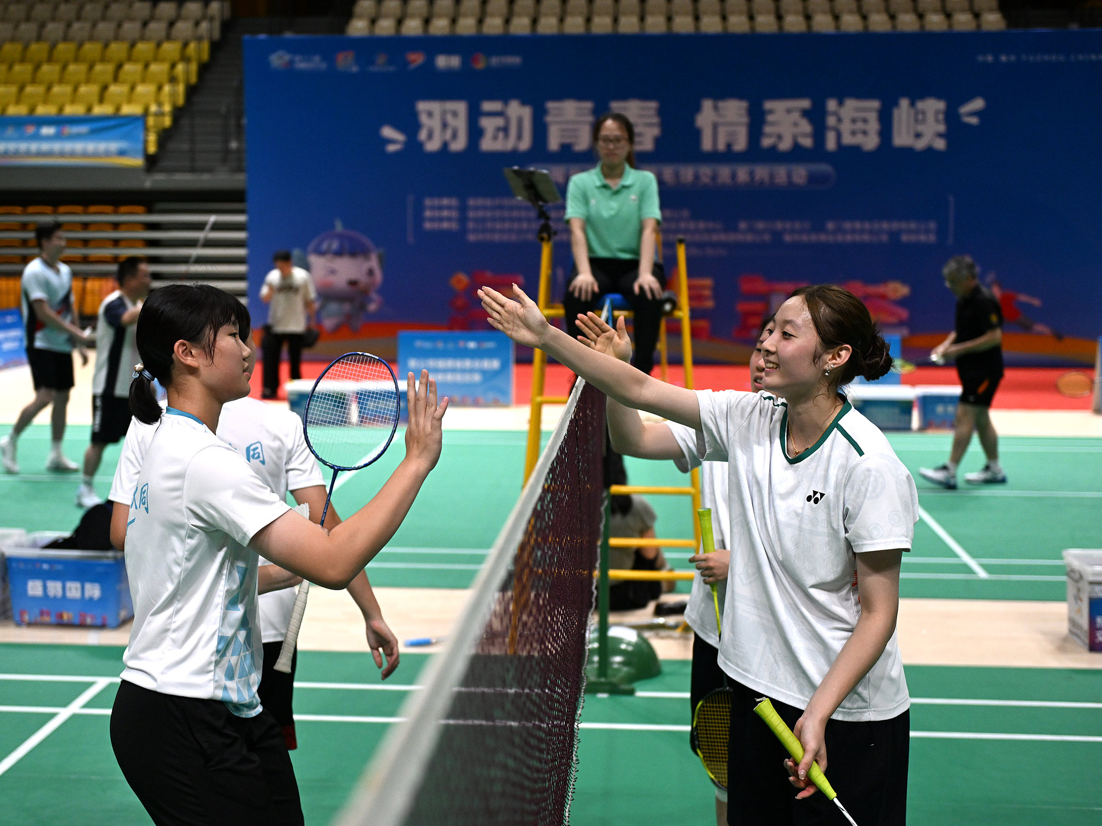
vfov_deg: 28.0
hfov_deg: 36.8
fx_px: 1655
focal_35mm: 52
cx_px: 486
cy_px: 413
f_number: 3.2
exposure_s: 1/1000
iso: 2000
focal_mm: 48
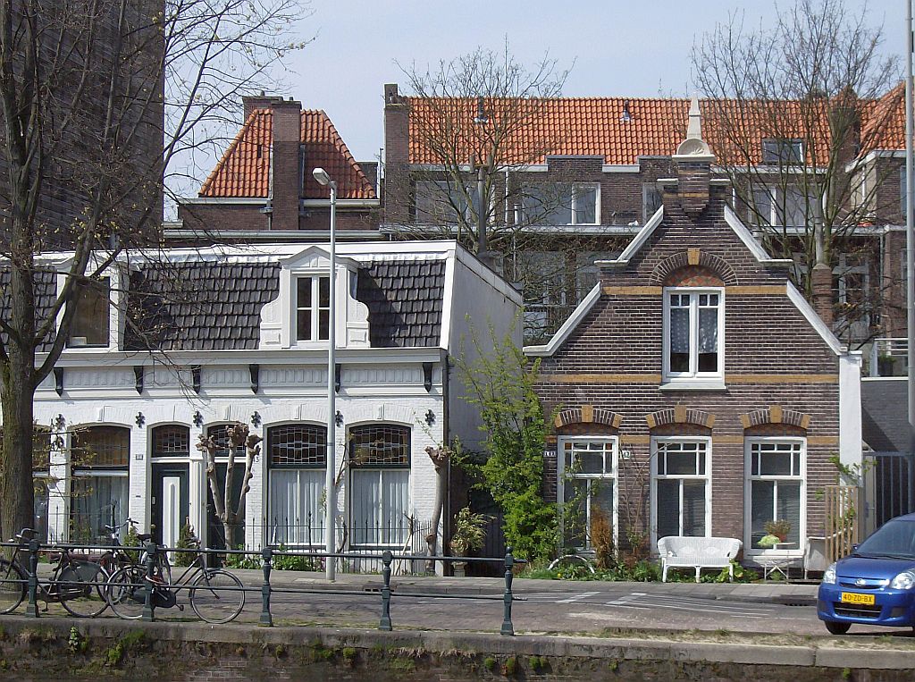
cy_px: 341
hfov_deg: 18.3
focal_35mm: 108
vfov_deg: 13.7
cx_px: 458
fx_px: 2848
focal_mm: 18
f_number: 7.8
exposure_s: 1/273
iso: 100
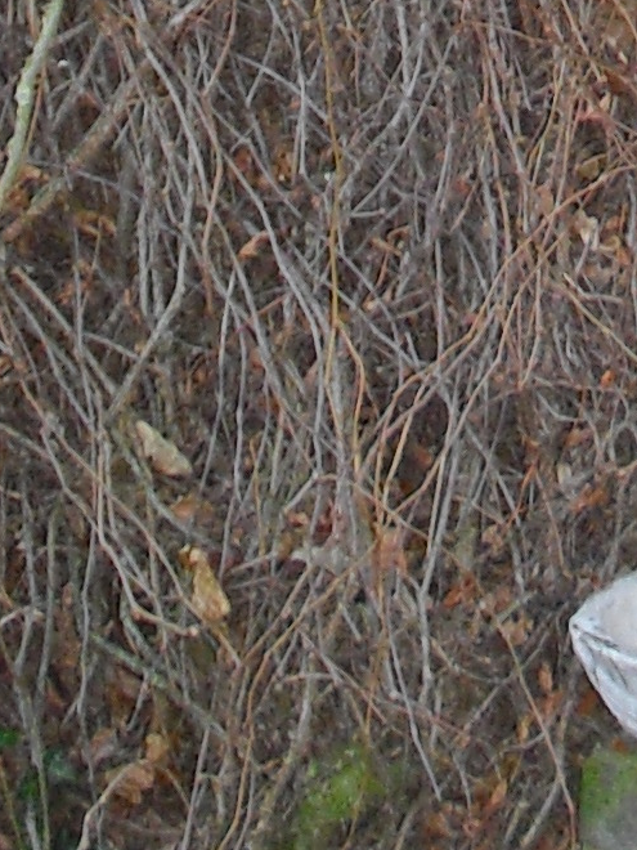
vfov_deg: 9.4
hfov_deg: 7.3
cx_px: 1087
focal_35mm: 199
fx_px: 4883
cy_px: -788
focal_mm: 6.2
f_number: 2.8
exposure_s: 1/60
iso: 200
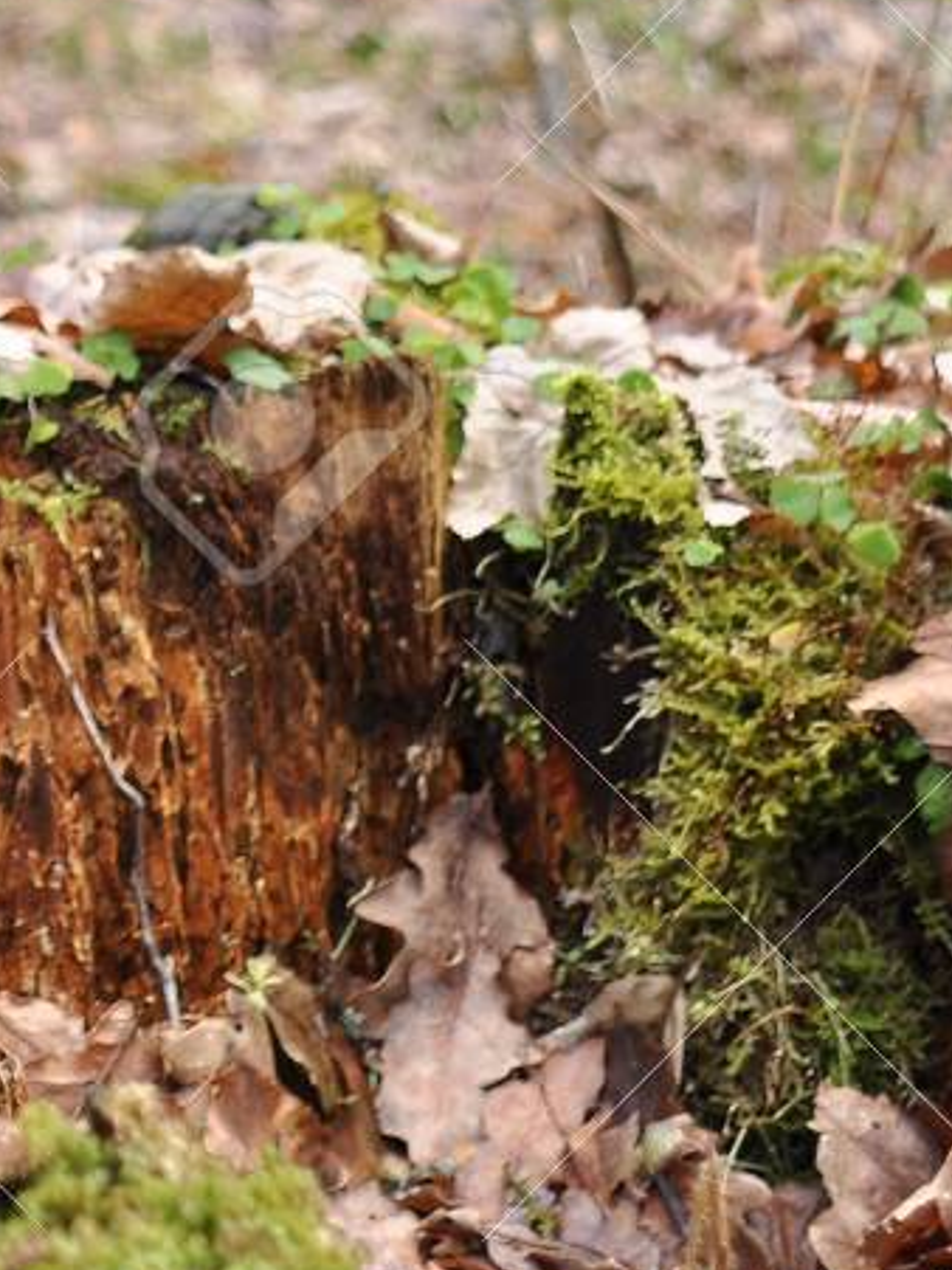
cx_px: -259
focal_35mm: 133
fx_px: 4879
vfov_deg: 14.8
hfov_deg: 10.9
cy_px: 317
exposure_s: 1/100
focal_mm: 32
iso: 200
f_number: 5
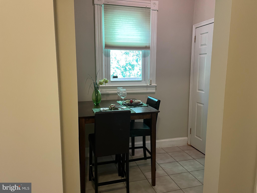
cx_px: 128
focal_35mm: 26
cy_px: 96
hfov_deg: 67.3
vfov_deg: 53.1
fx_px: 193
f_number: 1.6
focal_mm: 4.2
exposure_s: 1/60
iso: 500
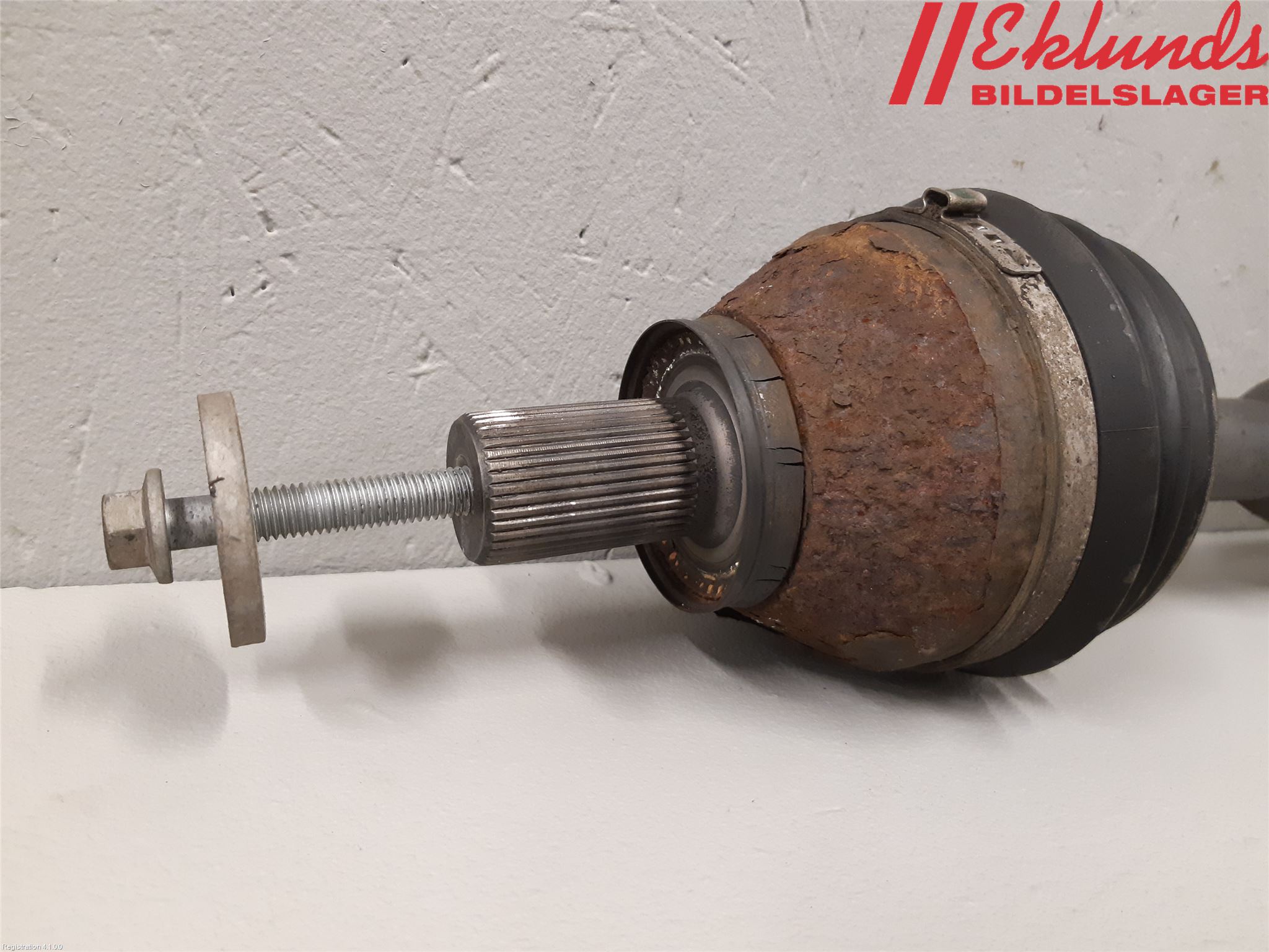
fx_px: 953
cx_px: 634
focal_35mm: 26
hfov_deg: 67.3
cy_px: 476
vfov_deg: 53.1
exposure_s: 1/50
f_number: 1.7
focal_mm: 3.93
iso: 250
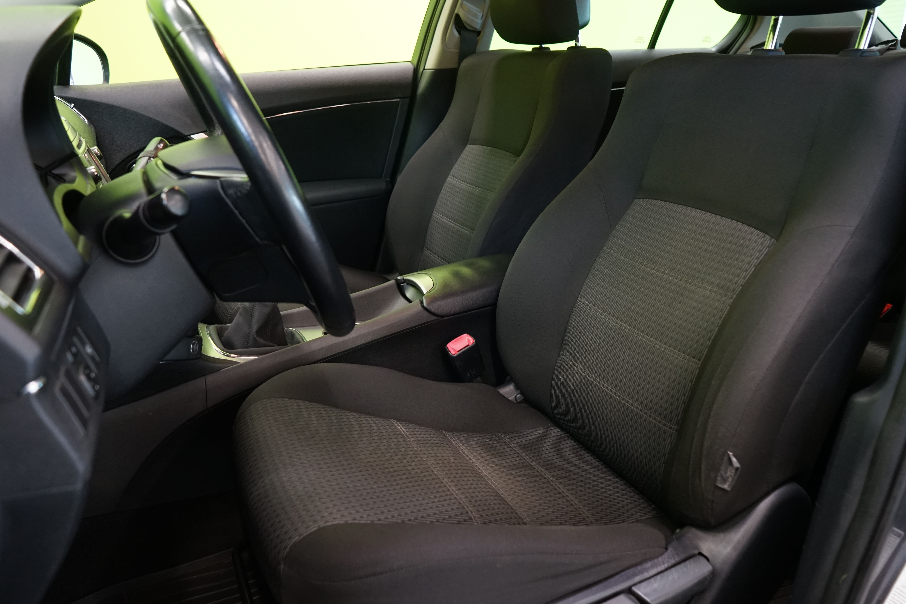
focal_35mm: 28
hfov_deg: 65.5
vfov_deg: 46.4
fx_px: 705
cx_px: 453
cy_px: 302
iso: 1600
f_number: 5.6
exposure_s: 1/20
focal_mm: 28
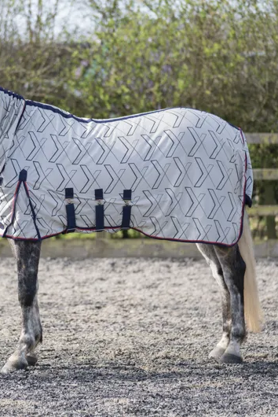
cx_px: 46
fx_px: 2128
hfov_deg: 7.5
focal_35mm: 184
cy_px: 209
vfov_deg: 11.2
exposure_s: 1/320
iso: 100
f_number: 2.8
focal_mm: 122
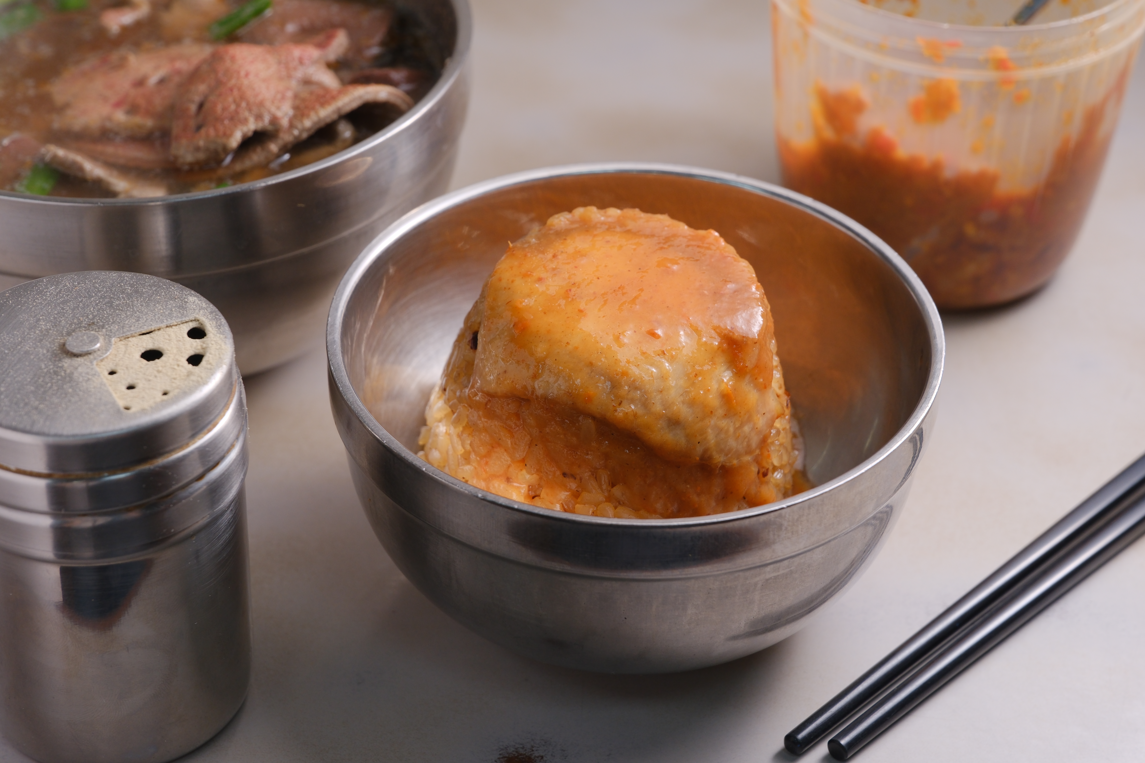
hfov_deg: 27.0
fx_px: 2385
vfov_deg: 18.2
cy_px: 382
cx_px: 572
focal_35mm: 75
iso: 320
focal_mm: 50
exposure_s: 1/125
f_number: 6.4
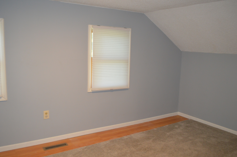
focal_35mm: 33
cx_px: 118
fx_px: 217
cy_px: 78
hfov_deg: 57.3
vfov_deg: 39.9
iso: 800
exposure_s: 1/60
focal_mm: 22
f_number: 3.8
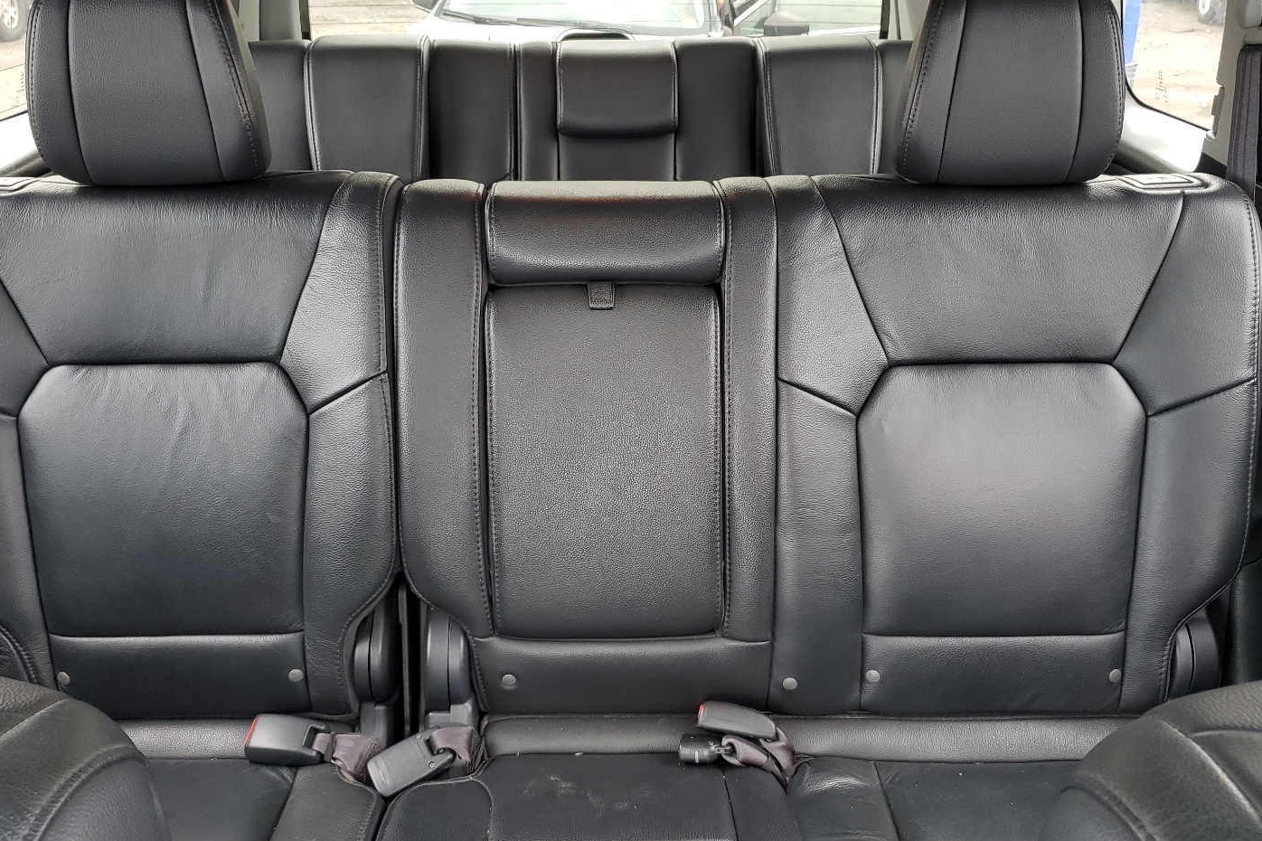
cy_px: 434
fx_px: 1086
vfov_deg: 42.3
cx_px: 598
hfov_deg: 60.3
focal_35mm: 31
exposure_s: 1/60.2
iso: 55
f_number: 1.5
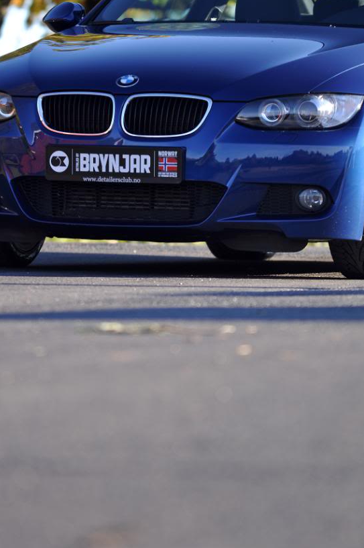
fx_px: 5714
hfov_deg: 3.6
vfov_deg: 5.5
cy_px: 233
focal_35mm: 376
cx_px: 151
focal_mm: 200
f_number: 2.8
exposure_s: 1/400
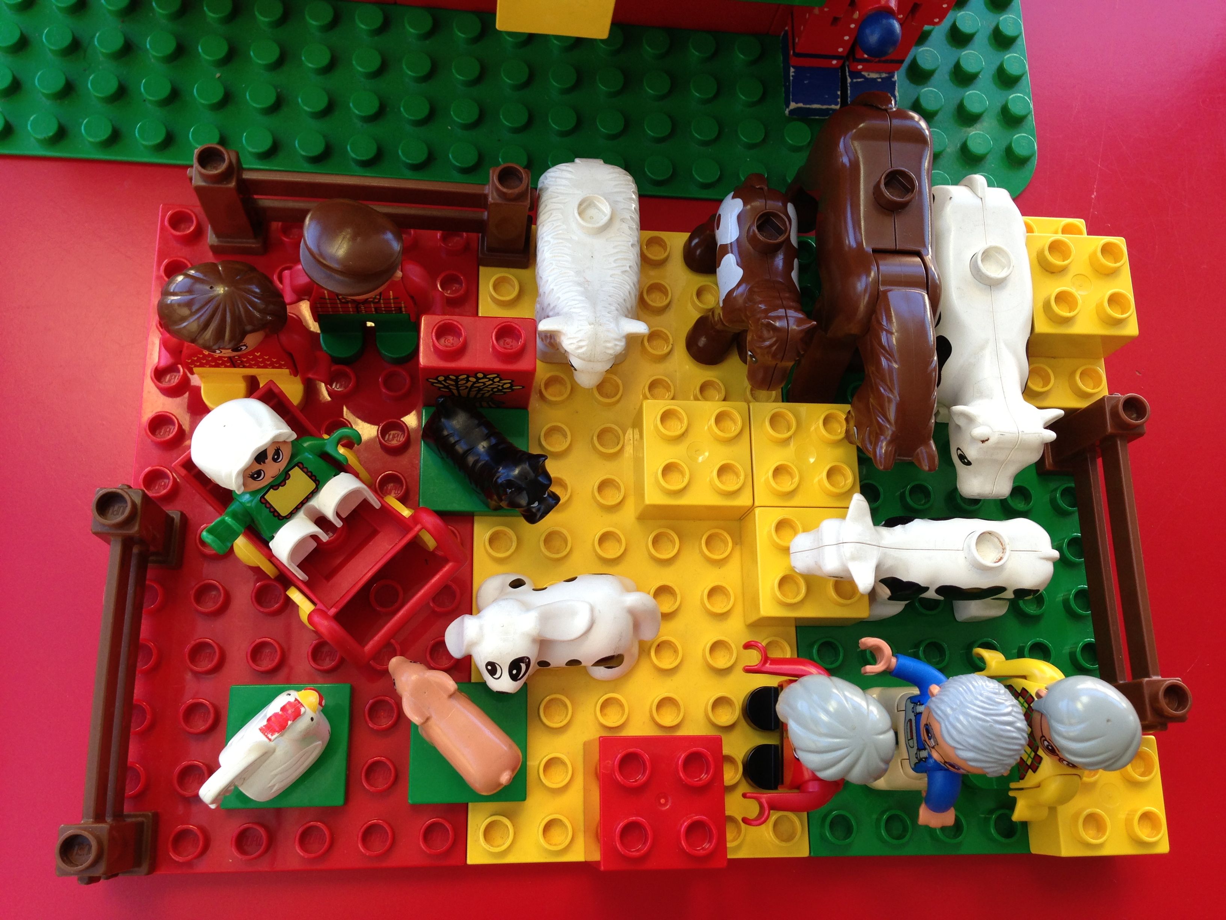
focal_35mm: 33
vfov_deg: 42.9
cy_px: 460
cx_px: 613
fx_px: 1169
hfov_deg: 55.4
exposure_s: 1/60
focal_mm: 4.13
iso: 50
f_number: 2.4
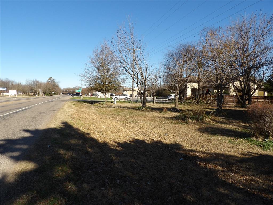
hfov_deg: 71.6
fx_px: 189
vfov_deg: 56.8
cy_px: 102
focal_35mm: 24
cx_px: 136
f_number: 5.6
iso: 100
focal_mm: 4.3
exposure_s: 1/298
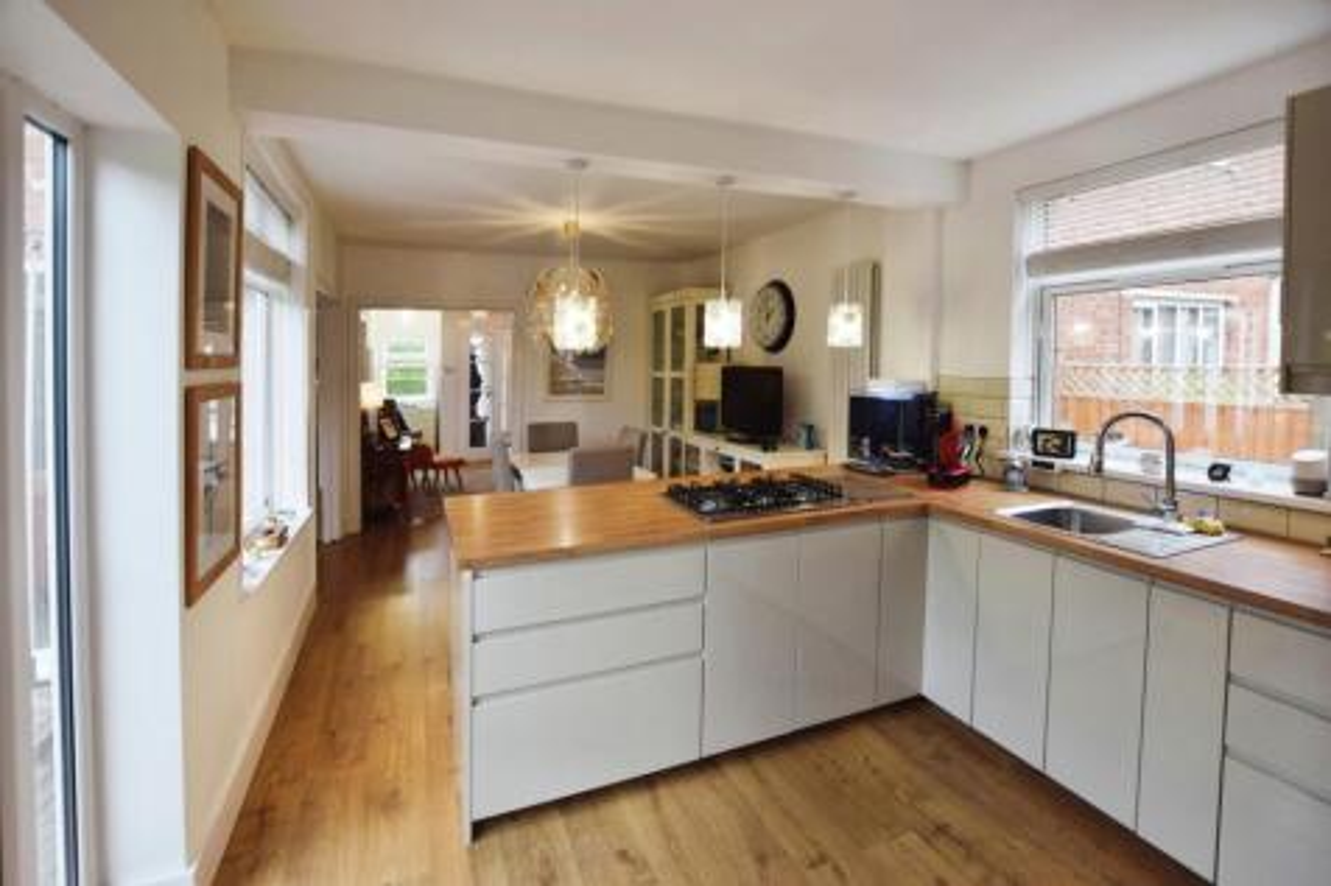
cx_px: 666
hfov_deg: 100.4
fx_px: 554
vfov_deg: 77.3
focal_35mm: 15
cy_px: 443
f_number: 4.5
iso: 400
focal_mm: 10
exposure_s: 1/80
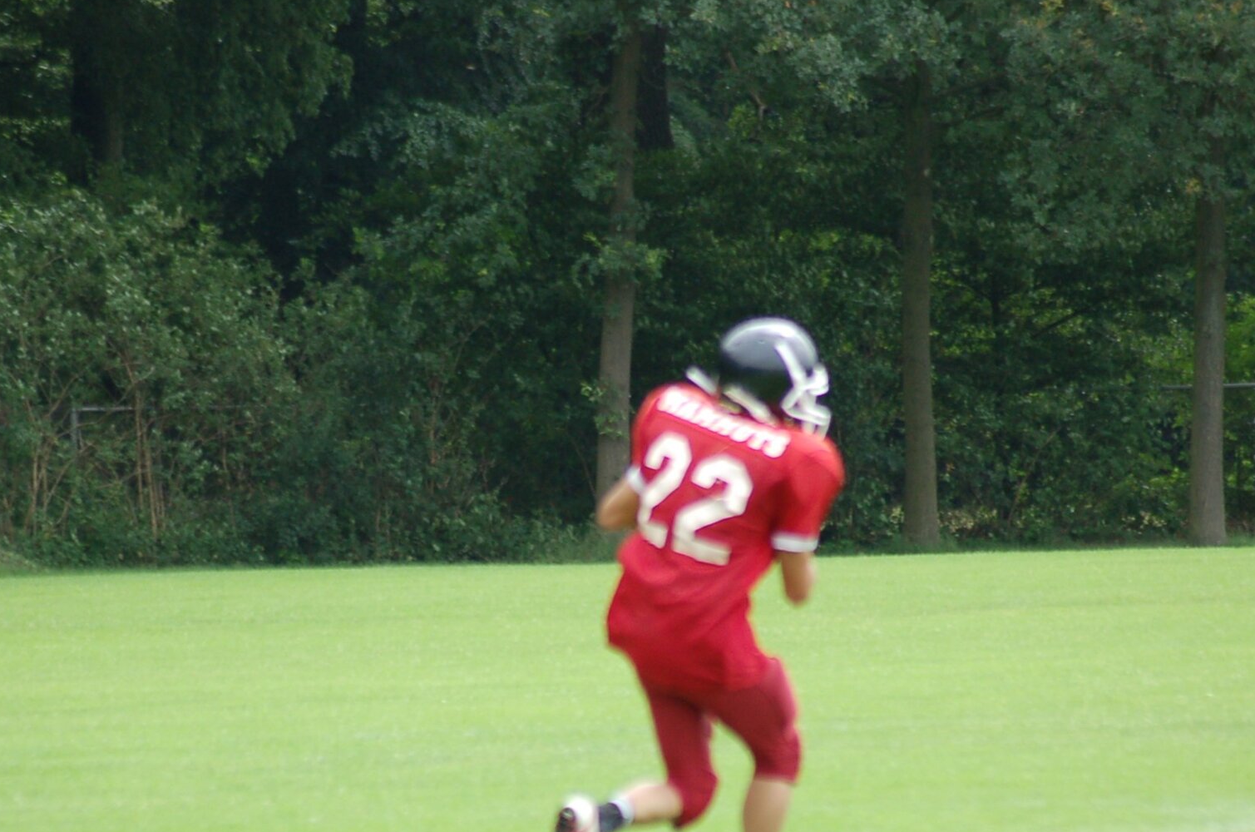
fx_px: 16736
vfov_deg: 2.8
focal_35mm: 481
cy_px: 537
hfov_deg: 4.3
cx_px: 591
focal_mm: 220
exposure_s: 1/500
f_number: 5.3
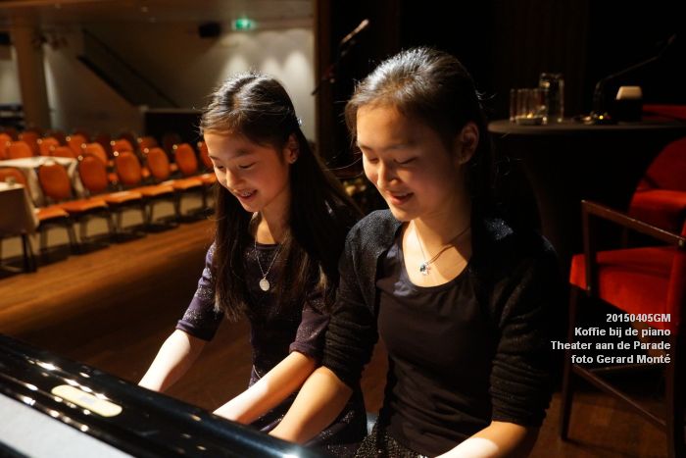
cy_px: 229
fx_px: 667
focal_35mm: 35
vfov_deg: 37.9
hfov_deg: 54.4
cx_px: 343
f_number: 4
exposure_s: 1/60
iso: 4000
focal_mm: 35
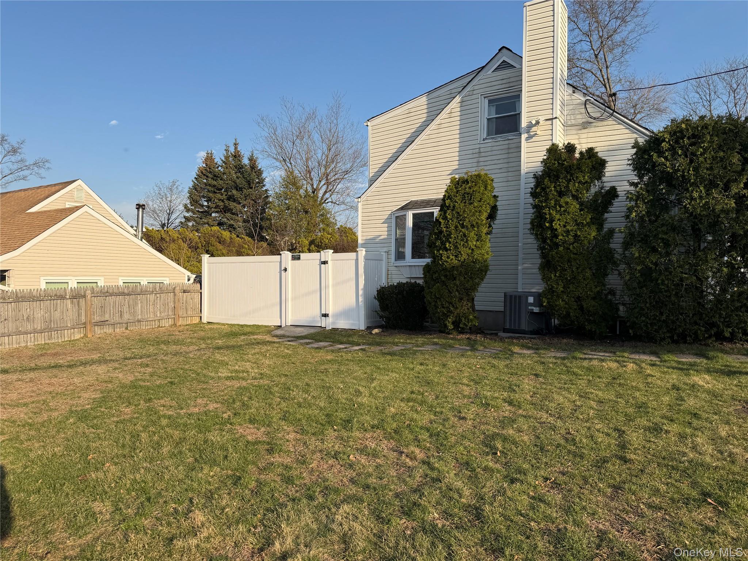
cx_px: 374
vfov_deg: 56.8
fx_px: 519
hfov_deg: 71.6
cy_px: 280
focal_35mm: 24
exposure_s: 1/3759
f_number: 1.78
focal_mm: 6.76
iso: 80
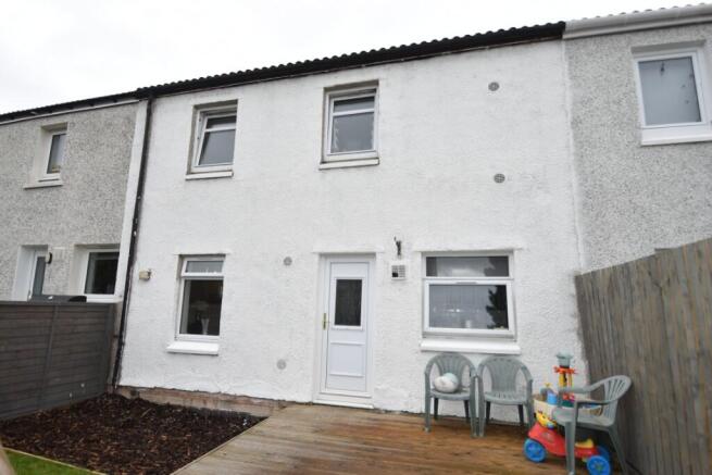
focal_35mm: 18
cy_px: 238
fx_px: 356
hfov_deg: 90.0
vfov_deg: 67.4
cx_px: 356
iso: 100
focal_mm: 12
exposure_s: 1/200
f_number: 4.5
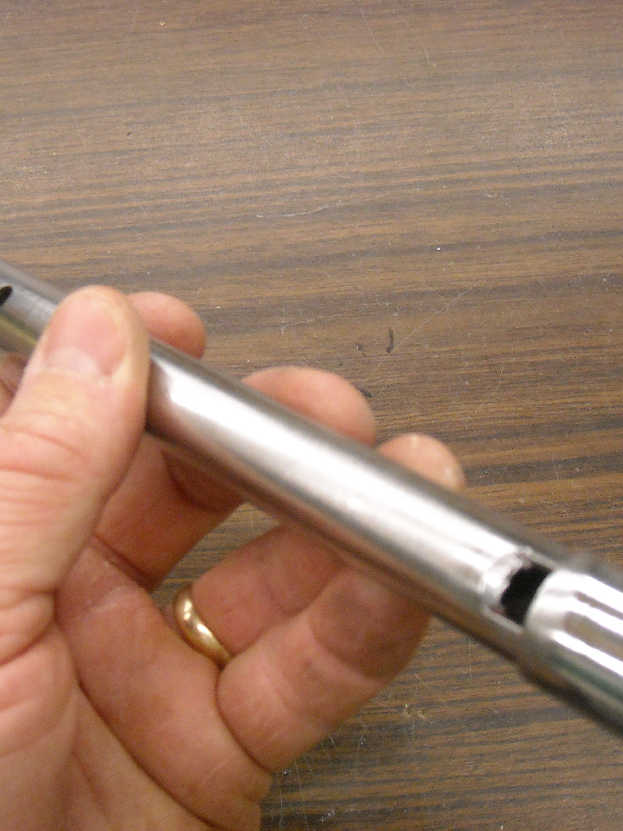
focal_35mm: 47
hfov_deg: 30.7
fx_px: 1128
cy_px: 413
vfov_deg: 40.4
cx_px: 220
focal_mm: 5.7
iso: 400
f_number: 2.8
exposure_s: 1/24
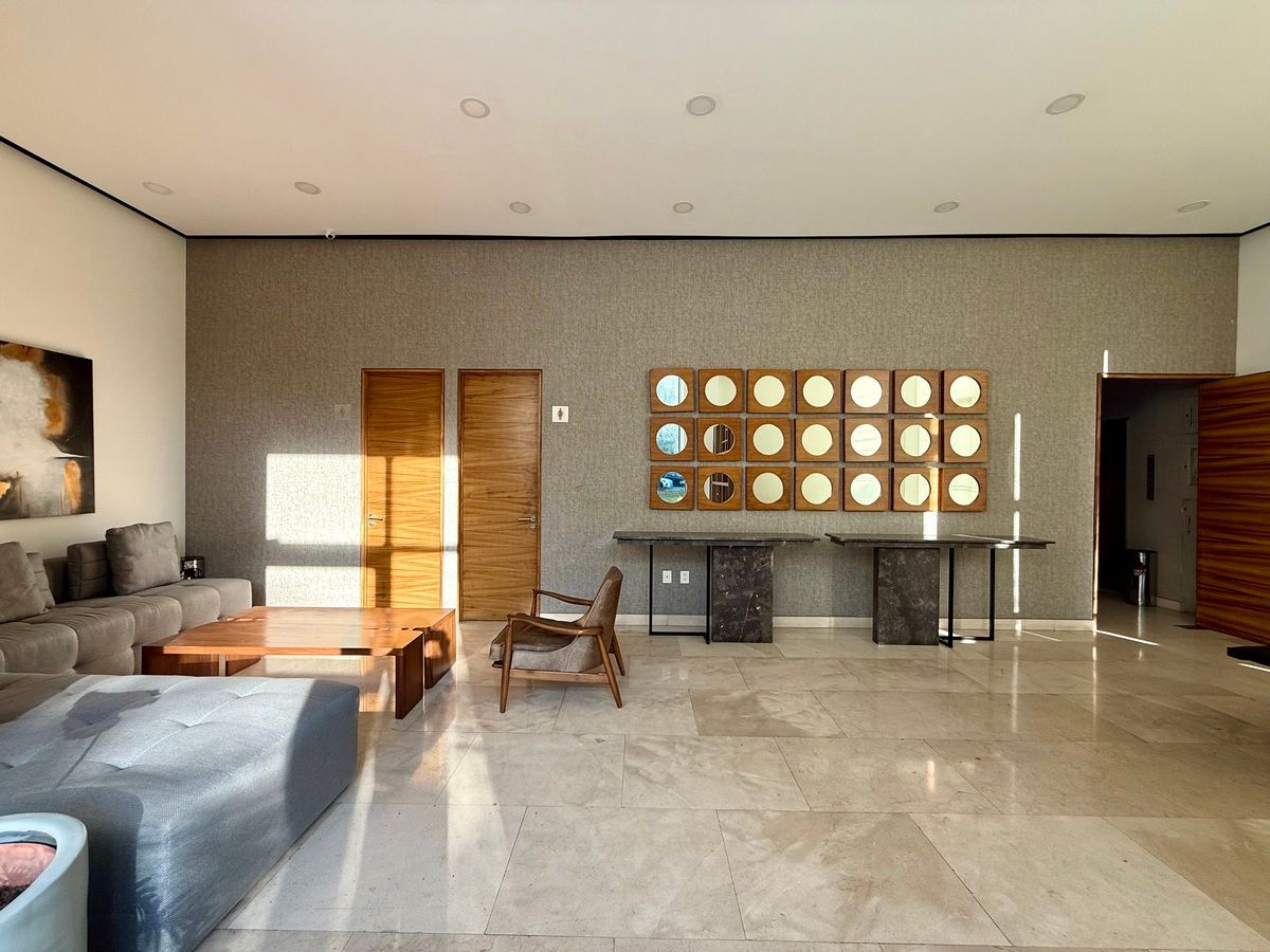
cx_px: 635
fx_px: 514
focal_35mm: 14
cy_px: 476
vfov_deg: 85.7
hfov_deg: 102.1
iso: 64
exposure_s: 1/117
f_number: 2.2
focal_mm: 2.22
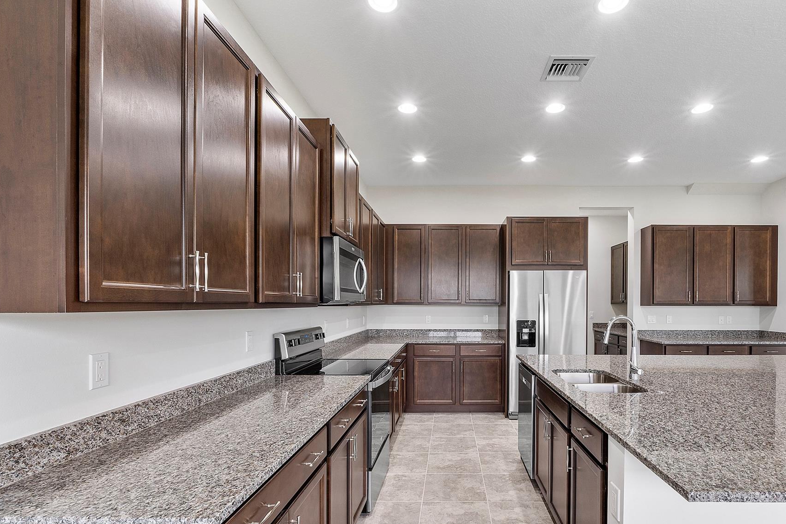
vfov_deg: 66.9
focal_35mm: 18
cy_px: 307
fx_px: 393
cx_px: 457
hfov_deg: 89.3
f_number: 11
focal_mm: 10
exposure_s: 1/2.5
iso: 160
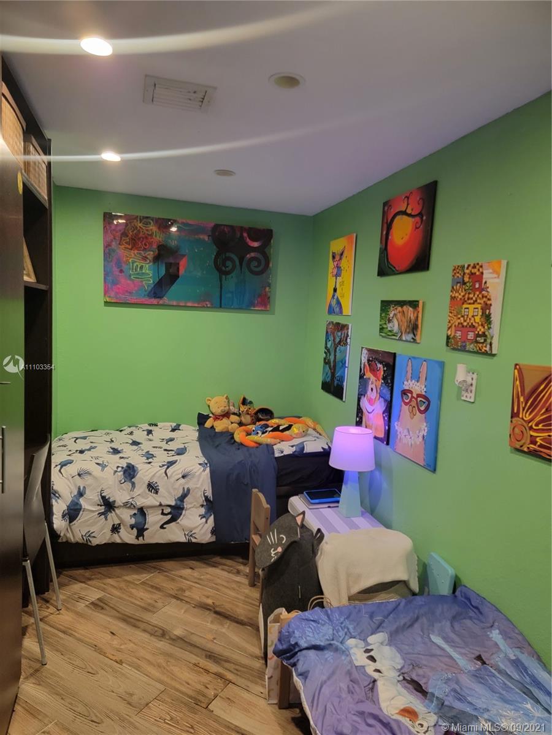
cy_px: 368
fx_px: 510
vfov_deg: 71.6
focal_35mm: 24
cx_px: 276
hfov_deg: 56.8
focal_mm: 6.7
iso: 500
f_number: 1.8
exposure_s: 1/39
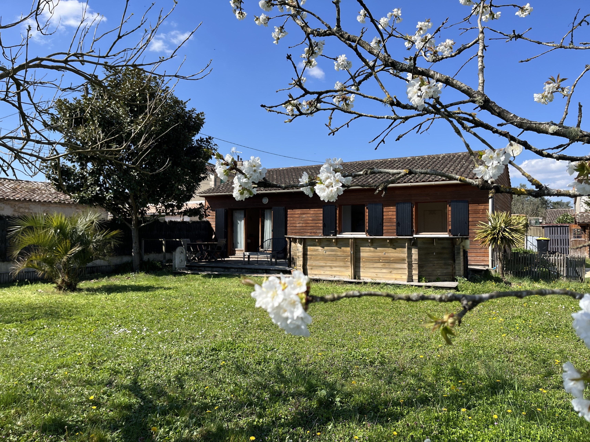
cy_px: 221
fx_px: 443
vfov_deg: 53.1
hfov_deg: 67.3
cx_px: 295
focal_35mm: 26
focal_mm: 5.1
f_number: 1.6
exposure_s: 1/2358
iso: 50
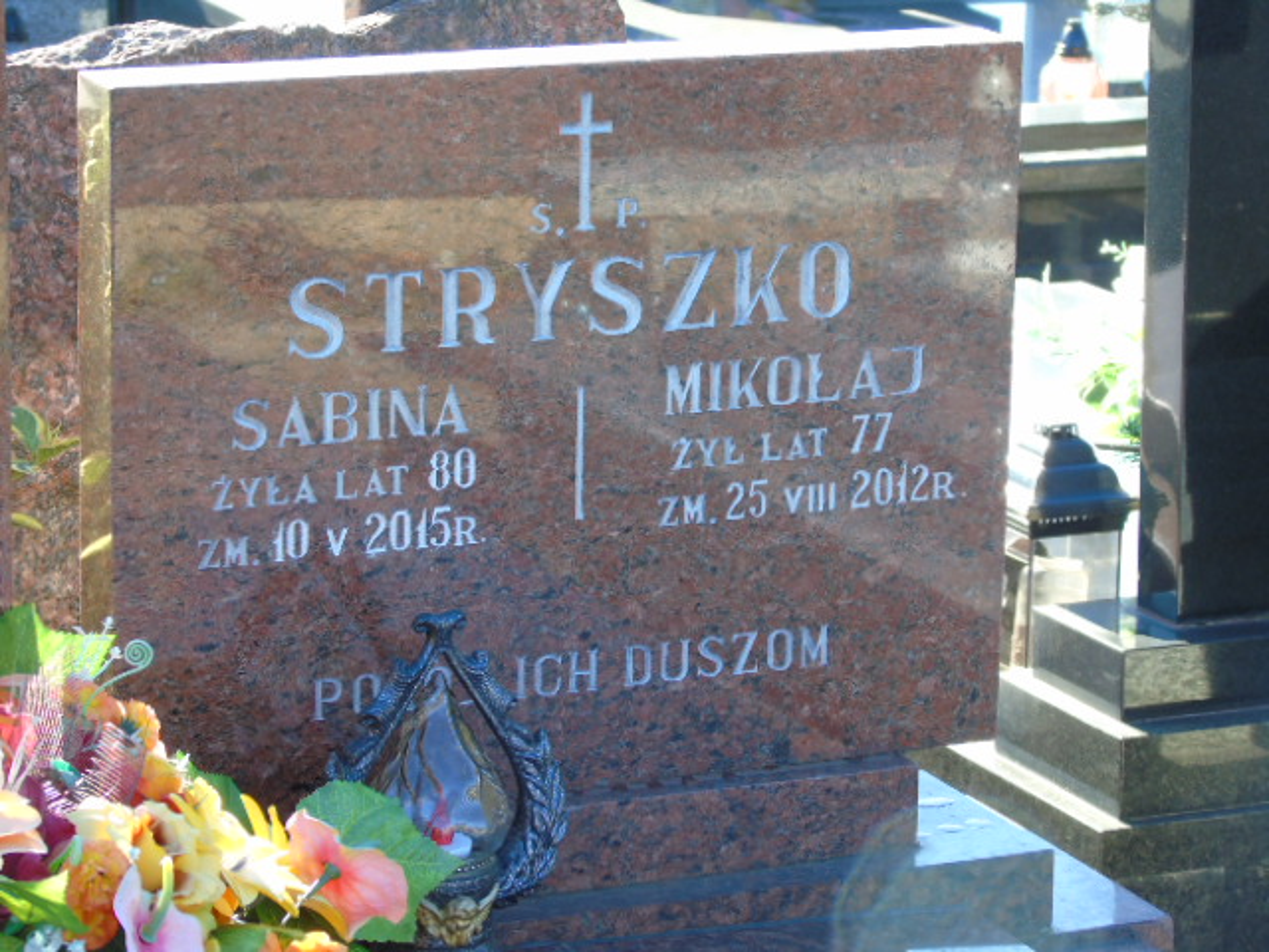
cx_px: 634
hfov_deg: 15.9
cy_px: 476
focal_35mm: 124
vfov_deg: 12.0
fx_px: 4546
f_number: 4.6
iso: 200
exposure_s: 1/125
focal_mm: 22
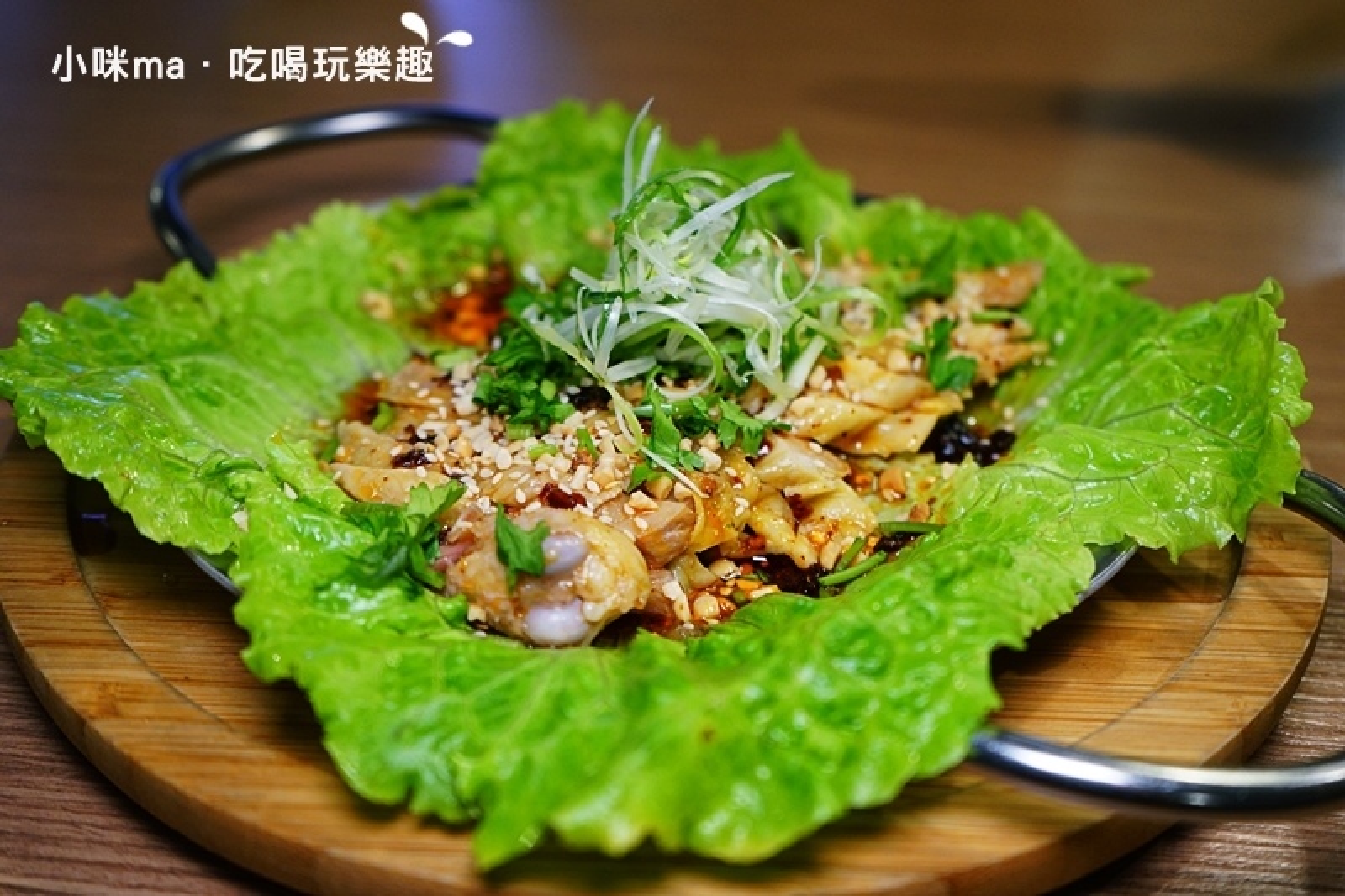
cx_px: 672
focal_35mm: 38
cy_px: 448
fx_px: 1419
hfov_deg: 50.7
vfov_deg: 35.0
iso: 1000
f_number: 4
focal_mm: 38
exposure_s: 1/60
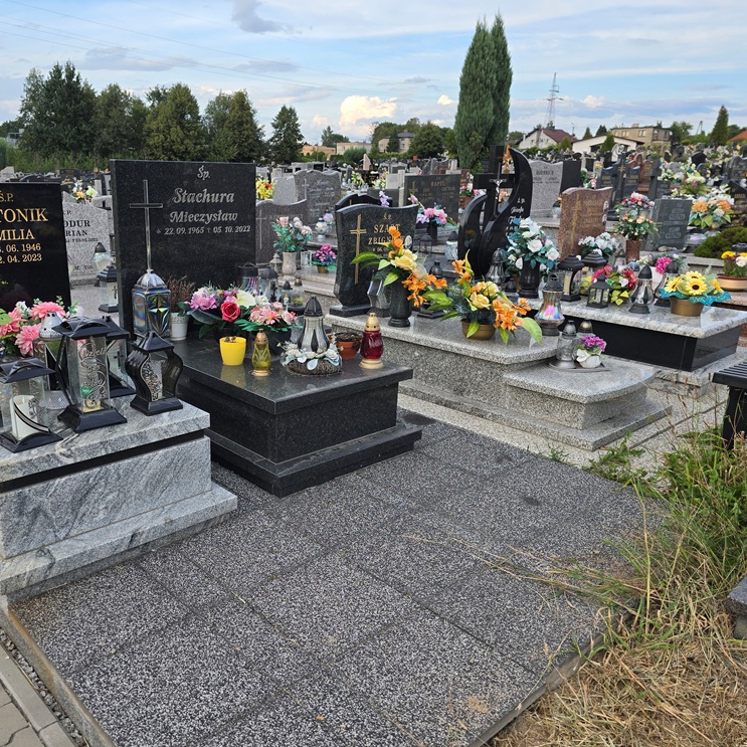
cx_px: 294
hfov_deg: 56.8
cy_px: 382
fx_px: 684
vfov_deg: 57.3
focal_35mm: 28
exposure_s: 1/180
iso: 12
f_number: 1.7
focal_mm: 6.3
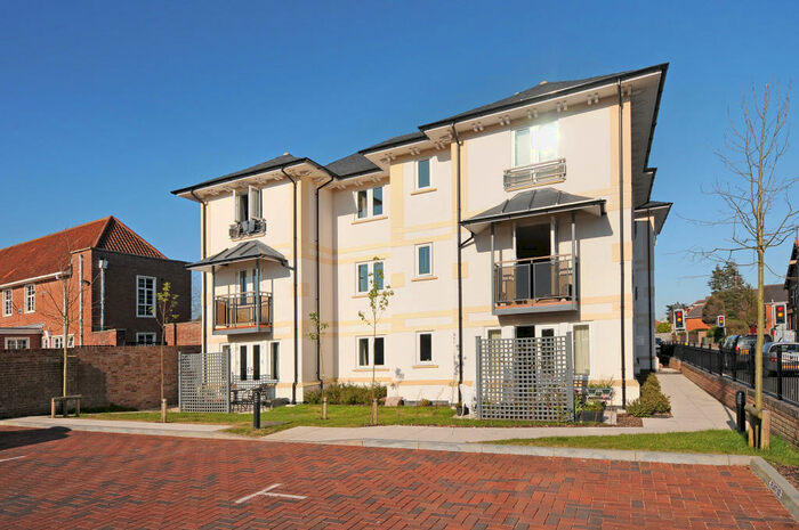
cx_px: 400
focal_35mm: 20
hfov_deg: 85.5
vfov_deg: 63.1
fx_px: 432
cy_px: 265
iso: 250
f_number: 9
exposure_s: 1/800
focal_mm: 13
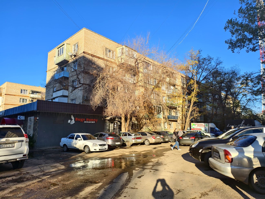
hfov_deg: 73.9
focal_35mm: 23
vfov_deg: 58.9
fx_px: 176
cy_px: 100
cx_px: 132
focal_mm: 6.54
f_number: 1.57
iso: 72
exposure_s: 1/1346
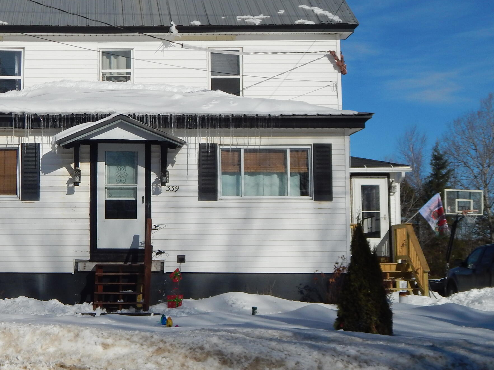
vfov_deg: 20.2
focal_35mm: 73
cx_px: 98
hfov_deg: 26.2
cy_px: 170
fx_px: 1042
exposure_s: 1/1250
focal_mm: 7.7
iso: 125
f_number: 7.1
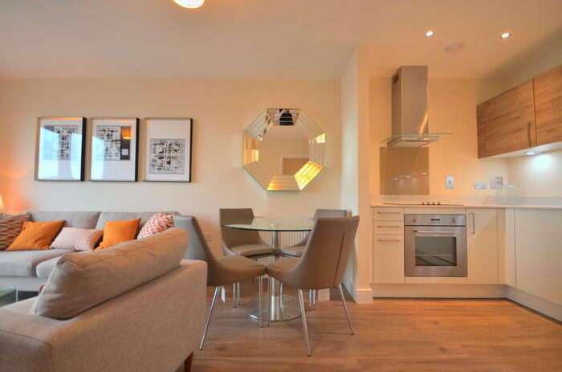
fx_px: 234
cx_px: 281
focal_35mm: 15
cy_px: 186
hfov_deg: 100.5
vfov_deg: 77.0
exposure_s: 1/60
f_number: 4
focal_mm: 10
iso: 800
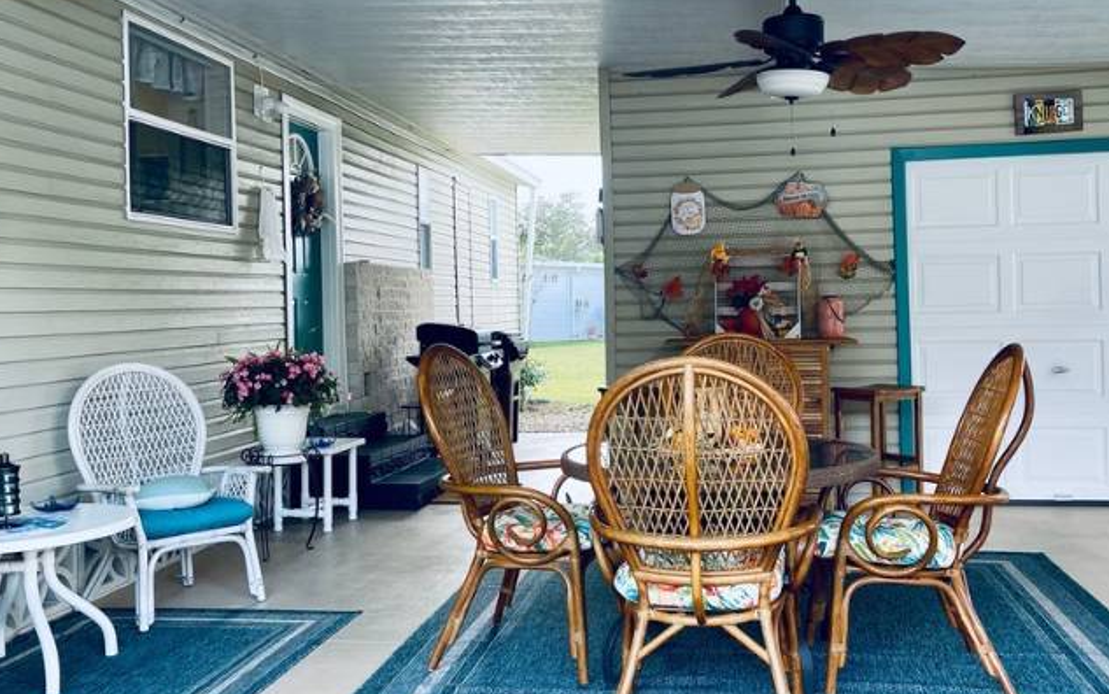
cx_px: 576
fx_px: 1119
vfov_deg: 34.4
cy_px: 288
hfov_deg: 52.7
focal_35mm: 37
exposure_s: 1/121
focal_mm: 5.1
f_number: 1.6
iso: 40
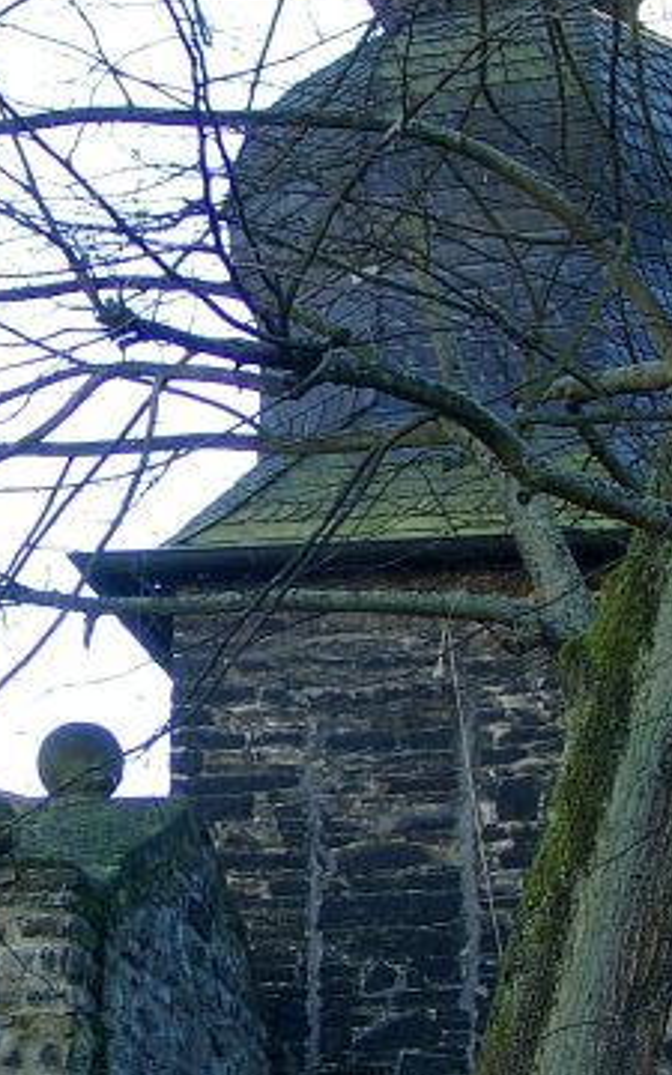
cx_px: 188
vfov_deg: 19.6
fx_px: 3106
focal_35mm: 106
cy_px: 621
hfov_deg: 12.3
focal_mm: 9.29
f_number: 2.8
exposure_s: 1/116
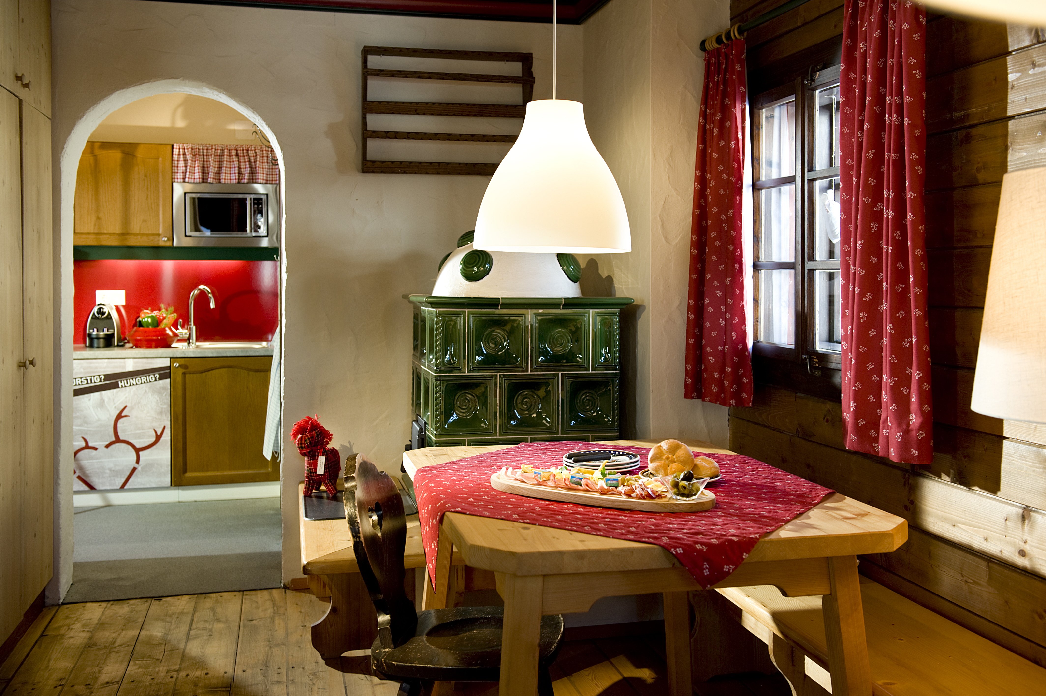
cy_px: 348
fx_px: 1045
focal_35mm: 36
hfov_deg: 53.2
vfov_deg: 36.8
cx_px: 523
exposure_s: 1/50
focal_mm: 36
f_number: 4.5
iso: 400
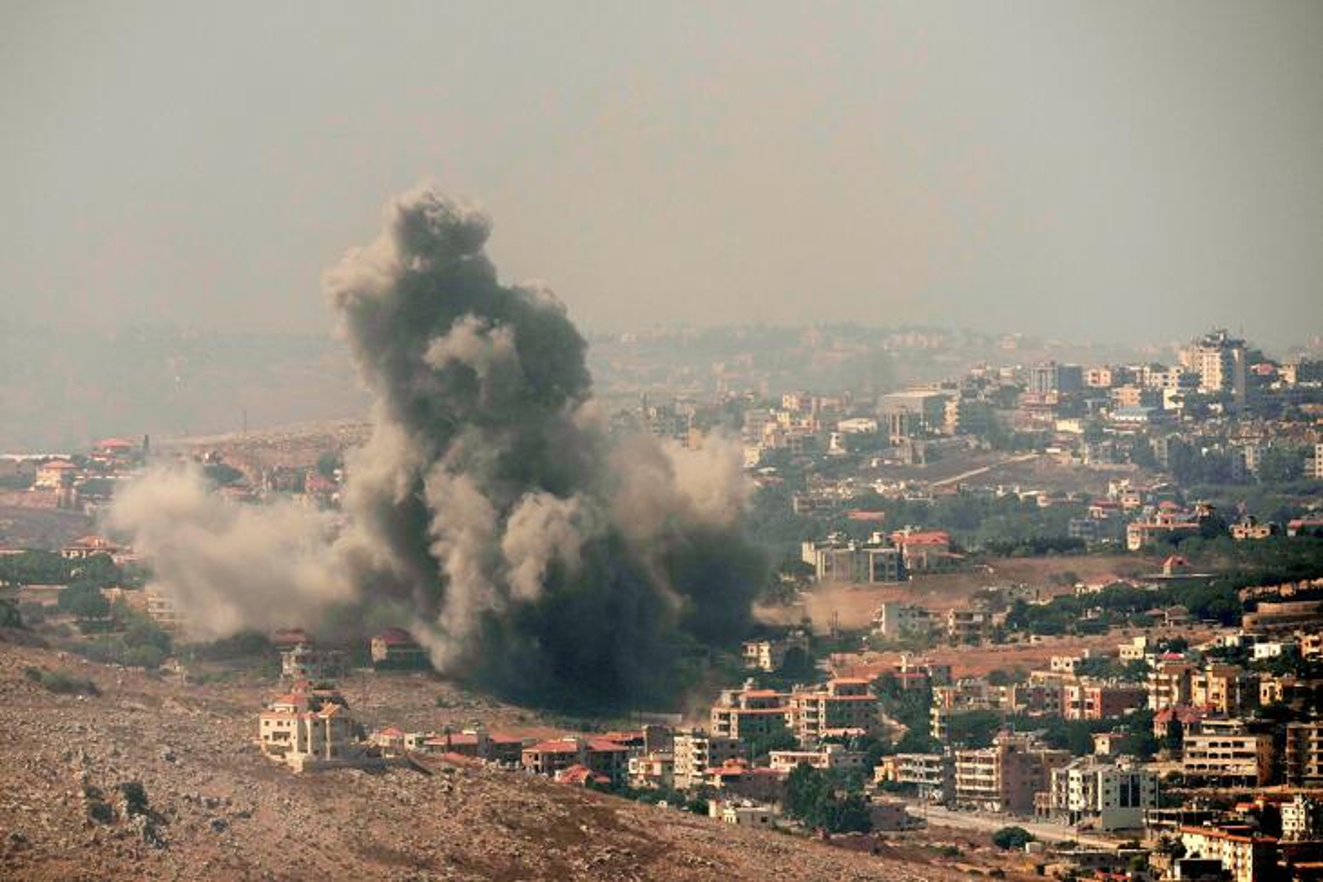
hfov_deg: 3.4
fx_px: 22053
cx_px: 662
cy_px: 441
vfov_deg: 2.3
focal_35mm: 600
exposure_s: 1/4000
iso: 320
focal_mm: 600
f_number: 6.3
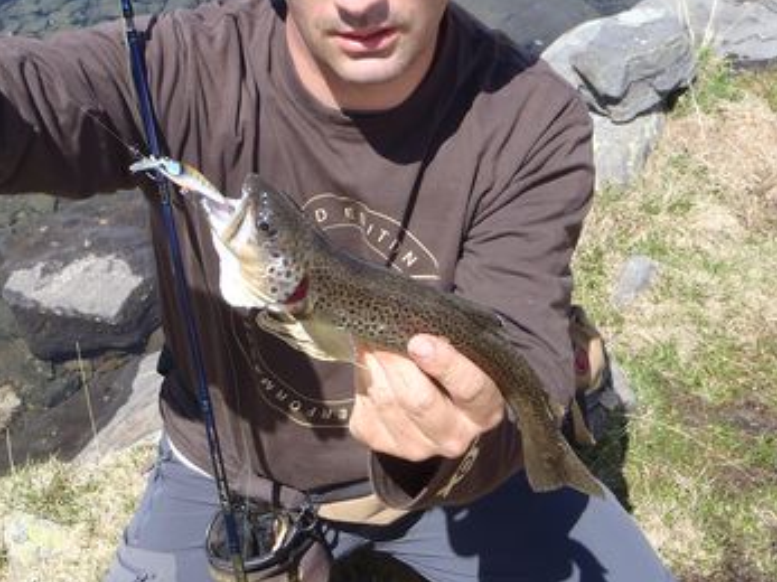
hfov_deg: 39.4
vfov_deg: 30.1
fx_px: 1077
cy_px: 224
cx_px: 299
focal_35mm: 48
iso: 80
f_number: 4.5
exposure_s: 1/320
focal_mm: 5
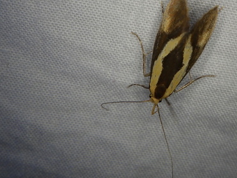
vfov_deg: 19.9
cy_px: 33
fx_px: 500
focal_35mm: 73
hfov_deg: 26.4
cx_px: 171
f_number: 4.6
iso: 125
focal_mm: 6.1
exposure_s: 1/320
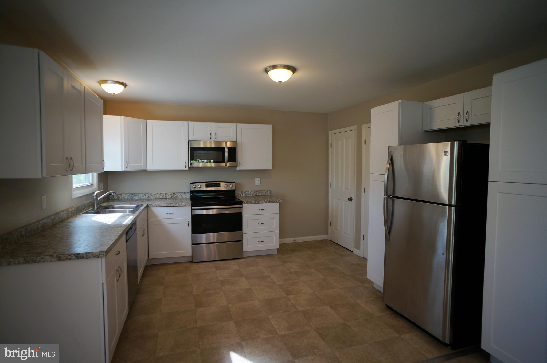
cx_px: 274
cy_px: 182
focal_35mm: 24
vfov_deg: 53.0
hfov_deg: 73.8
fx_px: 364
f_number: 4
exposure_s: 1/60
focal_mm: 16
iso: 160
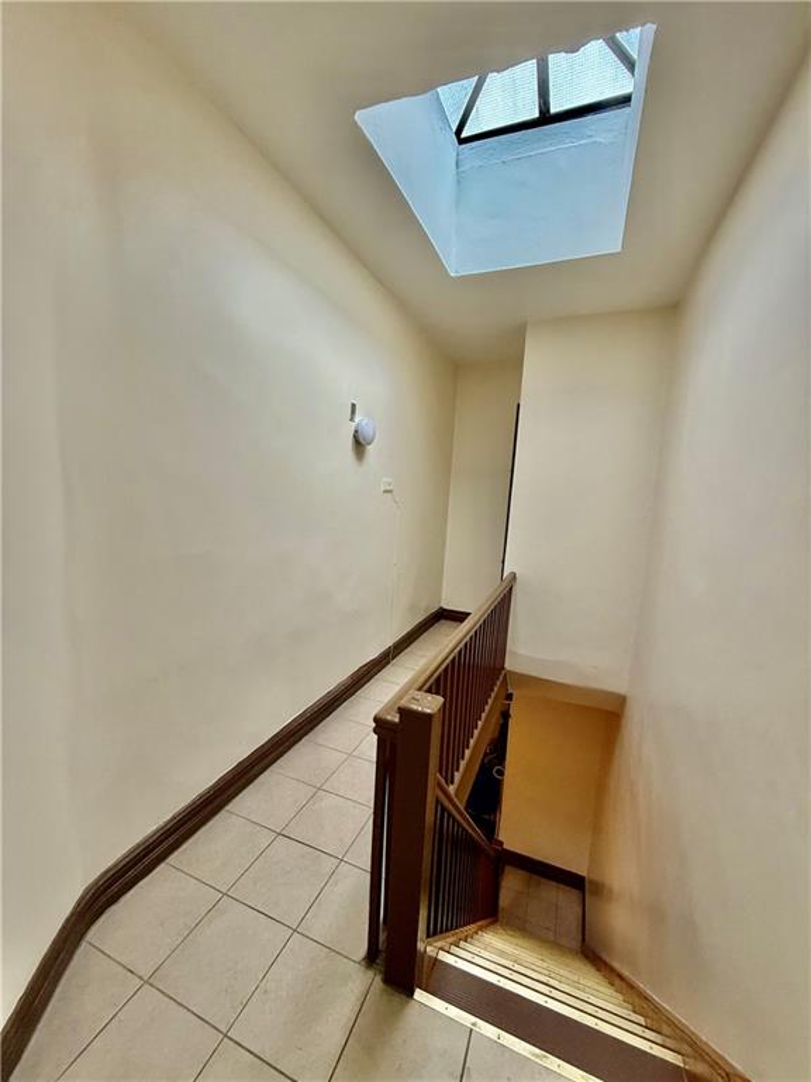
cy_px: 541
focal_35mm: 14
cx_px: 406
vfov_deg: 102.1
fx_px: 437
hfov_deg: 85.7
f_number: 2.2
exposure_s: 1/120
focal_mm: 2.22
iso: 250
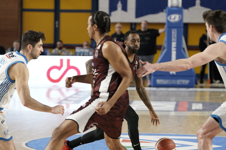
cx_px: 113
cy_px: 75
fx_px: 1110
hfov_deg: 11.6
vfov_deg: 7.7
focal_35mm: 177
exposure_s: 1/1000
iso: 4000
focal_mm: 118
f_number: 2.8
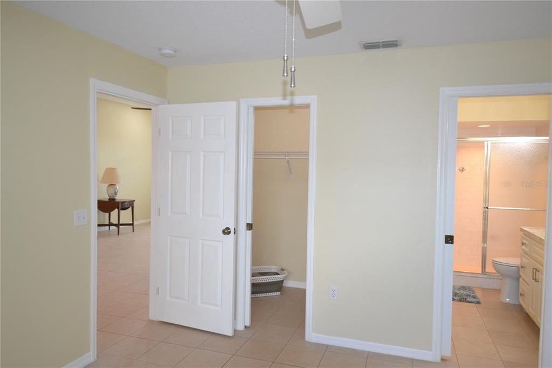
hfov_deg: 70.5
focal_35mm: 26
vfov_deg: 50.4
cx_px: 276
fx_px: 391
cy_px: 184
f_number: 4.2
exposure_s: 1/60
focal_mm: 17
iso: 1000
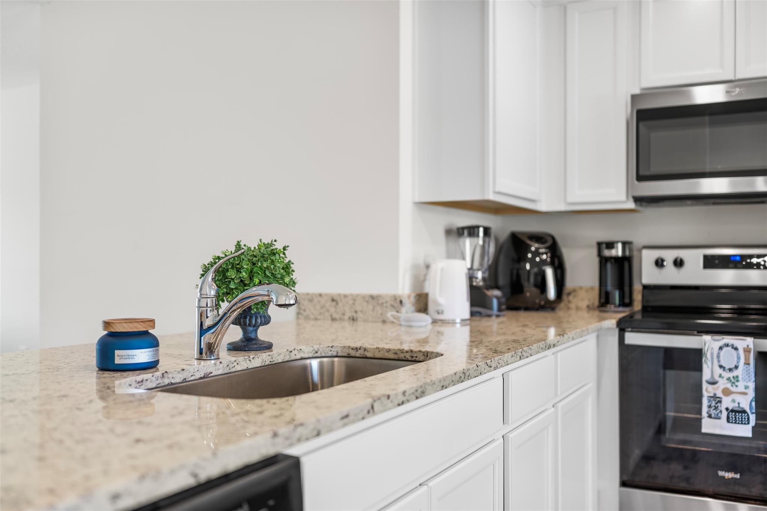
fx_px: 746
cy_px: 256
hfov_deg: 54.4
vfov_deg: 37.8
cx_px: 384
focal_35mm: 35
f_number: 1.8
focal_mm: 35
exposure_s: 1/8
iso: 64
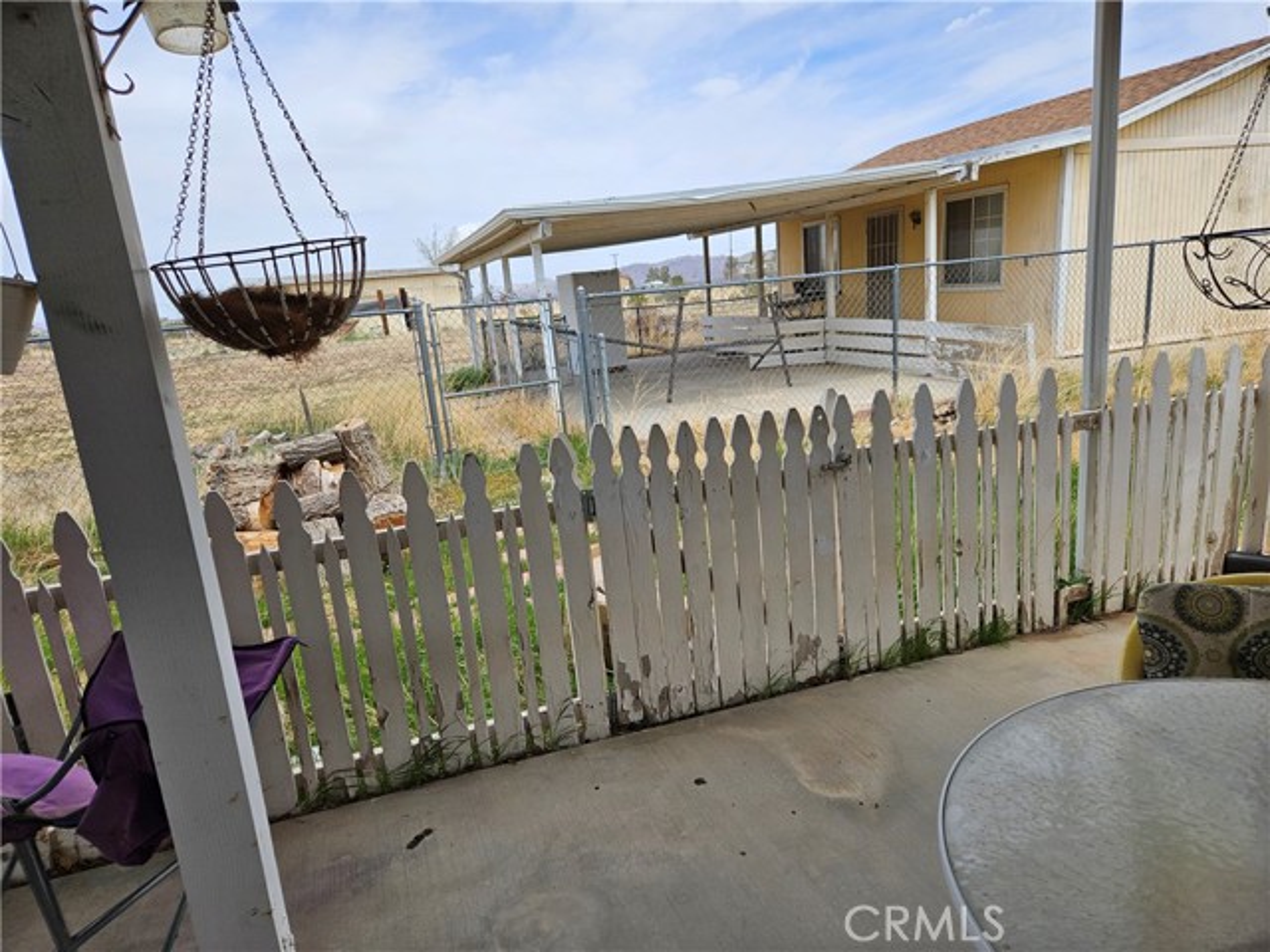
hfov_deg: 73.9
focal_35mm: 23
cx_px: 635
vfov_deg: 58.9
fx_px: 844
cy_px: 476
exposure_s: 1/1789
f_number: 1.8
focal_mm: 5.4
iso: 25
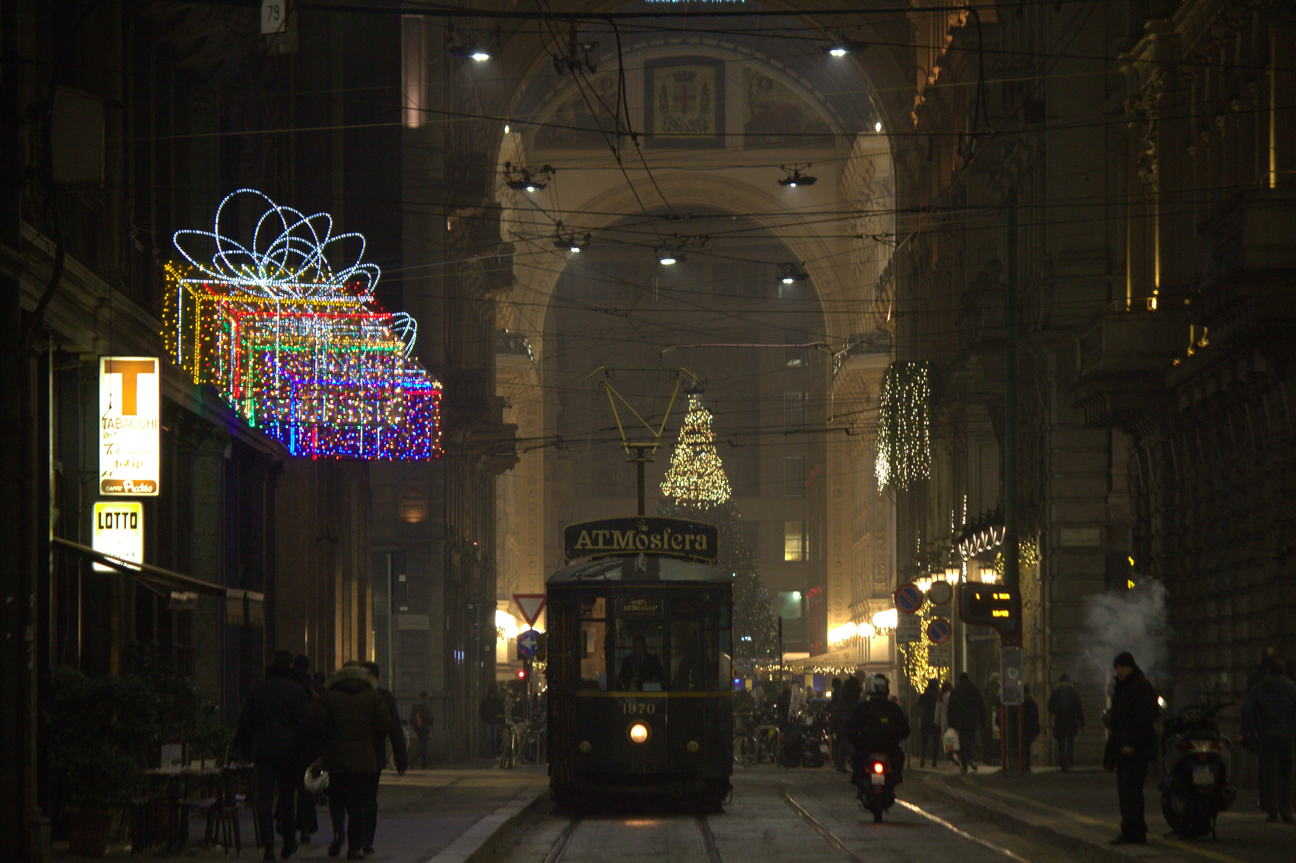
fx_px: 7592
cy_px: 432
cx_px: 648
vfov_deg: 6.5
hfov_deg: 9.8
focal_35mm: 211
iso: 1600
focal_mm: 135
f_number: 5.6
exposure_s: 1/25
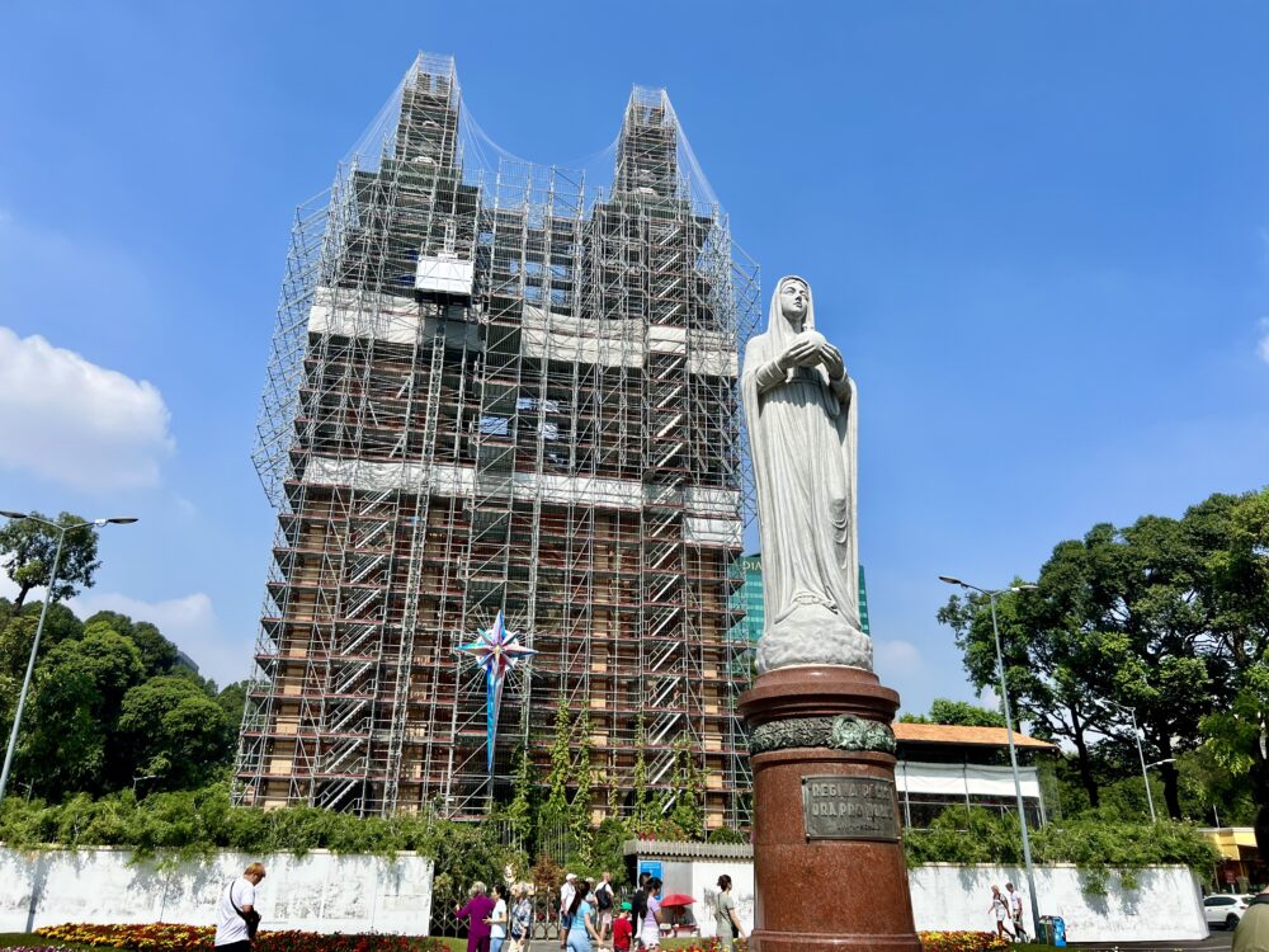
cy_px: 476
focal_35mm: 26
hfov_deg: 67.3
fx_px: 953
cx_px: 634
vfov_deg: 53.1
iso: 50
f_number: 1.5
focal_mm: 5.7
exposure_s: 1/4444
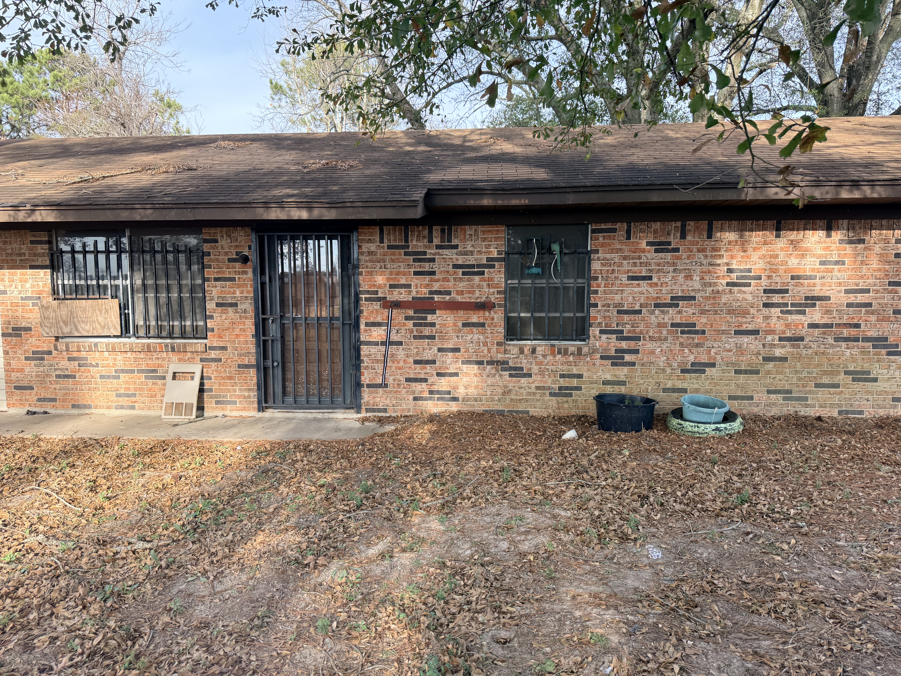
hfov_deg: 71.6
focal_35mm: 24
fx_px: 625
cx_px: 450
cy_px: 338
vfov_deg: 56.8
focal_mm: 6.76
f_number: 1.78
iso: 100
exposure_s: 1/788
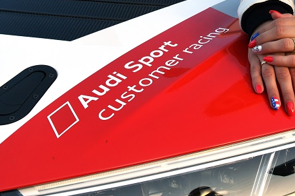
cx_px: 232
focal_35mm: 63
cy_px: -44
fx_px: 516
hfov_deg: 31.2
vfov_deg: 20.1
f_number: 6.3
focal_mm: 24
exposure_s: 1/160
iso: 200
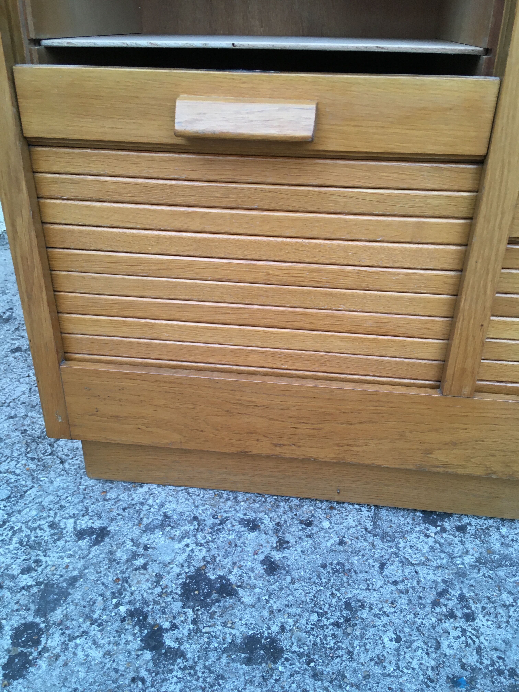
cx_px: 260
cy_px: 346
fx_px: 580
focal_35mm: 29
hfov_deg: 48.2
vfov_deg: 61.7
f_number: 2.2
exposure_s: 1/33
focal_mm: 4.15
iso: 80
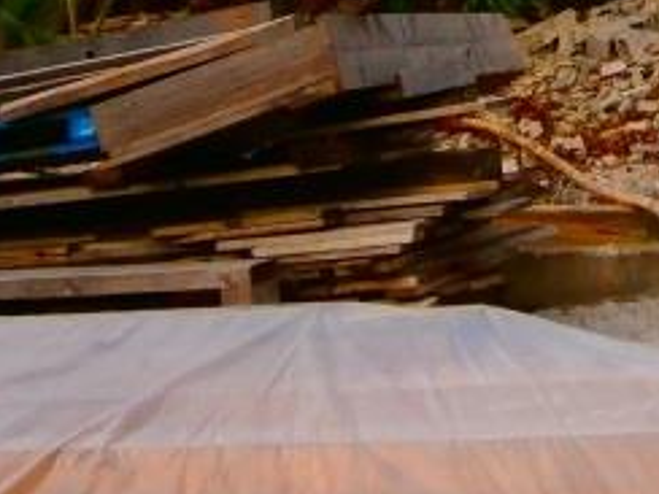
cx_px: 683
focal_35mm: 109
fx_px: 2075
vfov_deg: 12.4
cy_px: -389
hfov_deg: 17.6
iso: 80
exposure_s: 1/800
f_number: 2.8
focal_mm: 4.7
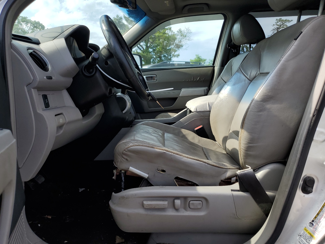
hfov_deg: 67.3
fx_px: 244
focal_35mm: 26
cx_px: 162
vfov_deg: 53.1
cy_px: 122
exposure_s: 1/1667
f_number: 1.5
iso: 50
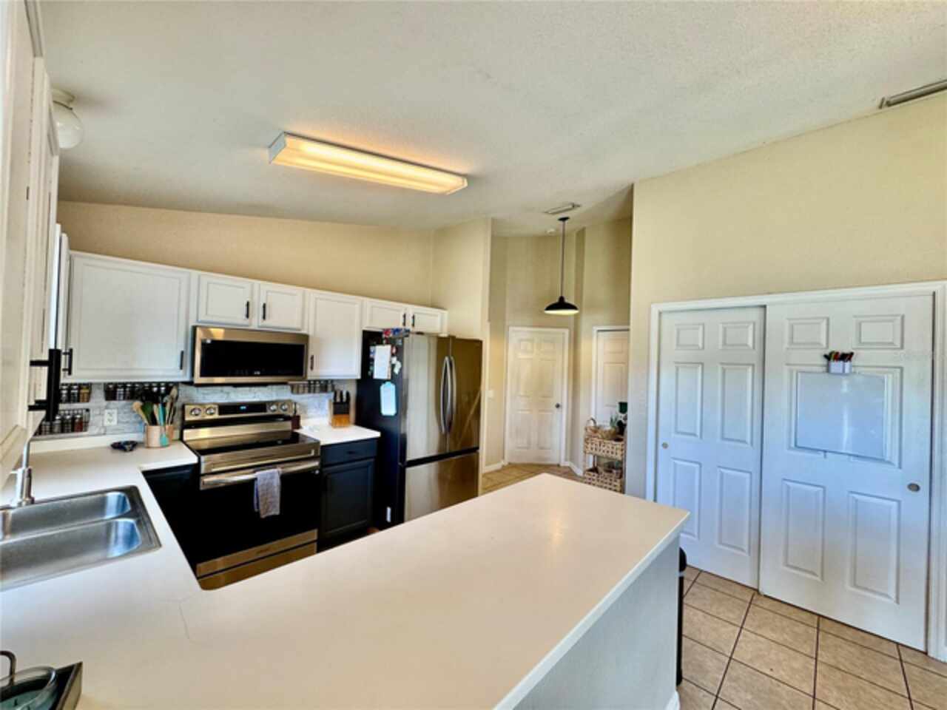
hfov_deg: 102.1
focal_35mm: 14
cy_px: 355
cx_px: 474
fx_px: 383
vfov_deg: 85.7
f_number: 2.2
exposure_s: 1/120
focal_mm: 2.22
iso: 200
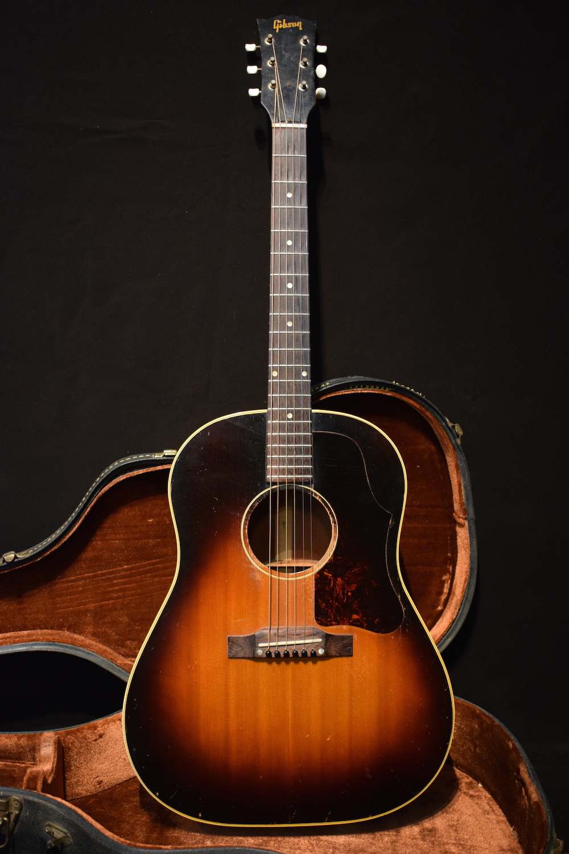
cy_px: 427
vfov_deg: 49.6
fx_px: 925
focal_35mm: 39
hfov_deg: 34.2
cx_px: 284
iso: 2200
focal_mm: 26
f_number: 4
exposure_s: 1/30
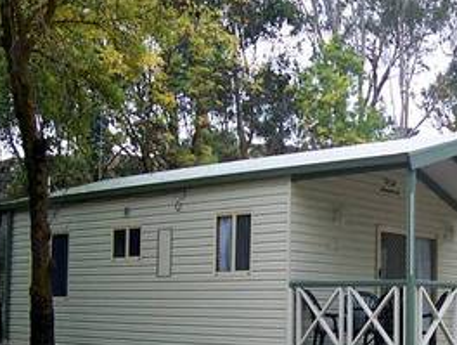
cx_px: 362
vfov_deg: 23.1
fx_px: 833
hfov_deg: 30.0
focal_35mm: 63
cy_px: 255
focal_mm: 5.6
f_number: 2.8
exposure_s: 1/500
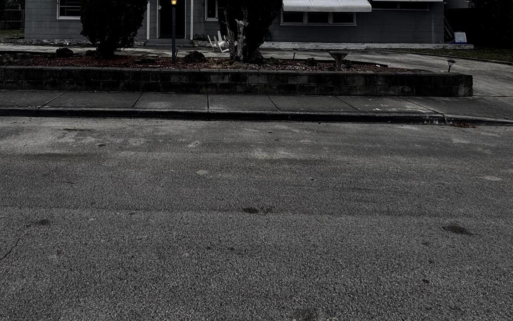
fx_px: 378
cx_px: 197
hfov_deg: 67.5
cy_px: 12
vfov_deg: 41.1
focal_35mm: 27
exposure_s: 1/1880
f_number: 2.2
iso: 50
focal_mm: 2.22
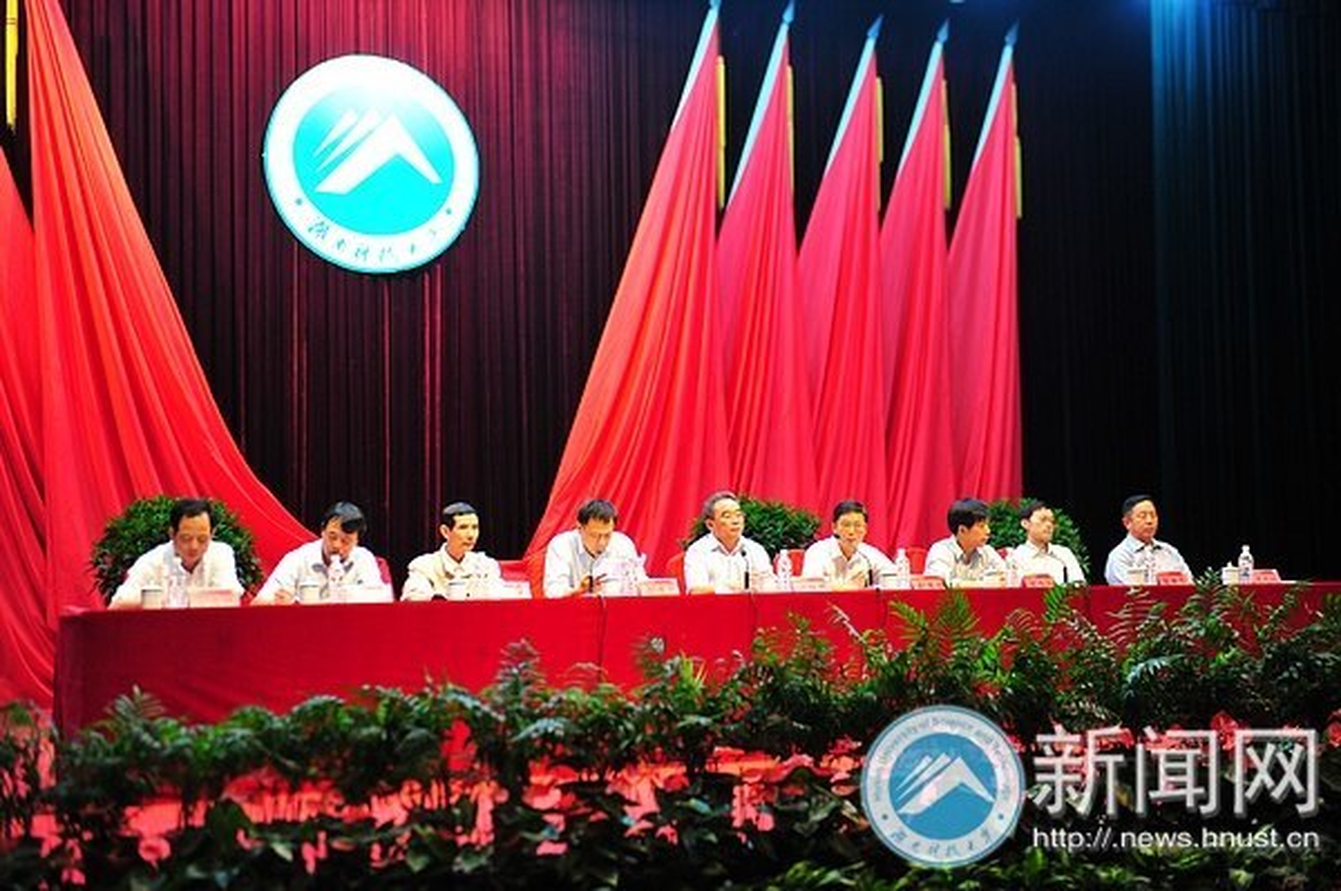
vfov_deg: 26.9
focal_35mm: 50
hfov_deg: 39.6
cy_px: 446
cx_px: 670
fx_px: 1861
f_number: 2.8
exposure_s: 1/100
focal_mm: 50
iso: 2000
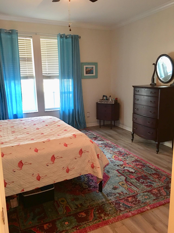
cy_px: 116
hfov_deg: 48.2
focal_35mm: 29
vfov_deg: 61.7
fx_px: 194
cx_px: 87
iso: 80
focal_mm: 4.15
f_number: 2.2
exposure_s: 1/10
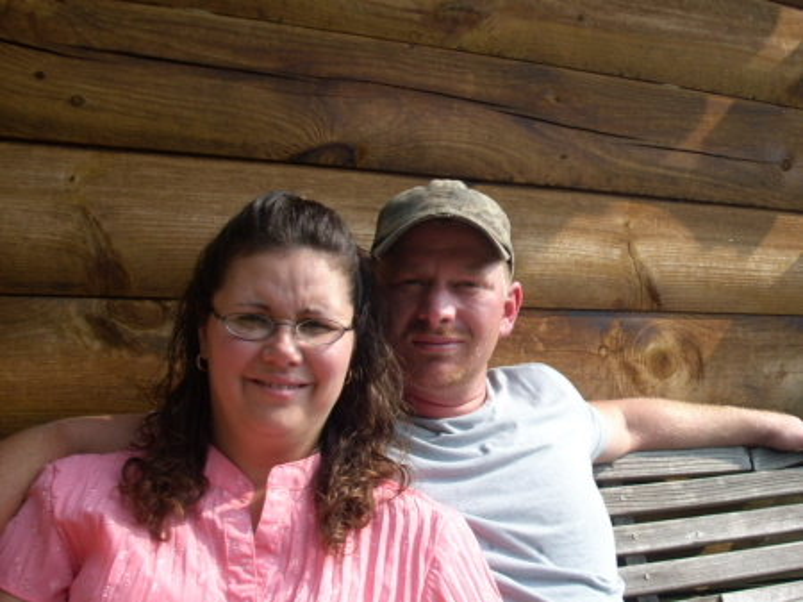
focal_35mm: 37
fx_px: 858
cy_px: 301
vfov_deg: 38.6
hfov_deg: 50.2
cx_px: 402
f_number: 5.6
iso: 64
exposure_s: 1/125
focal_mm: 6.2
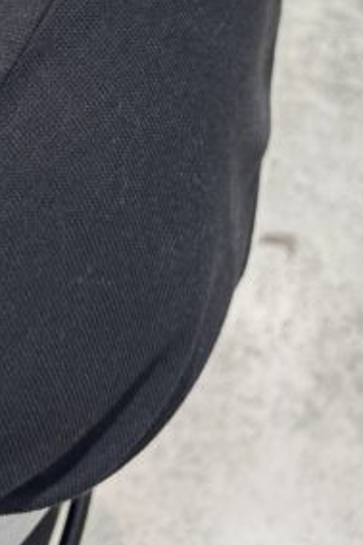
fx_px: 1363
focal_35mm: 90
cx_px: 23
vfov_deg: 19.7
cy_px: -269
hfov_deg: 15.0
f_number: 1.78
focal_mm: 6.76
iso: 160
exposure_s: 1/100
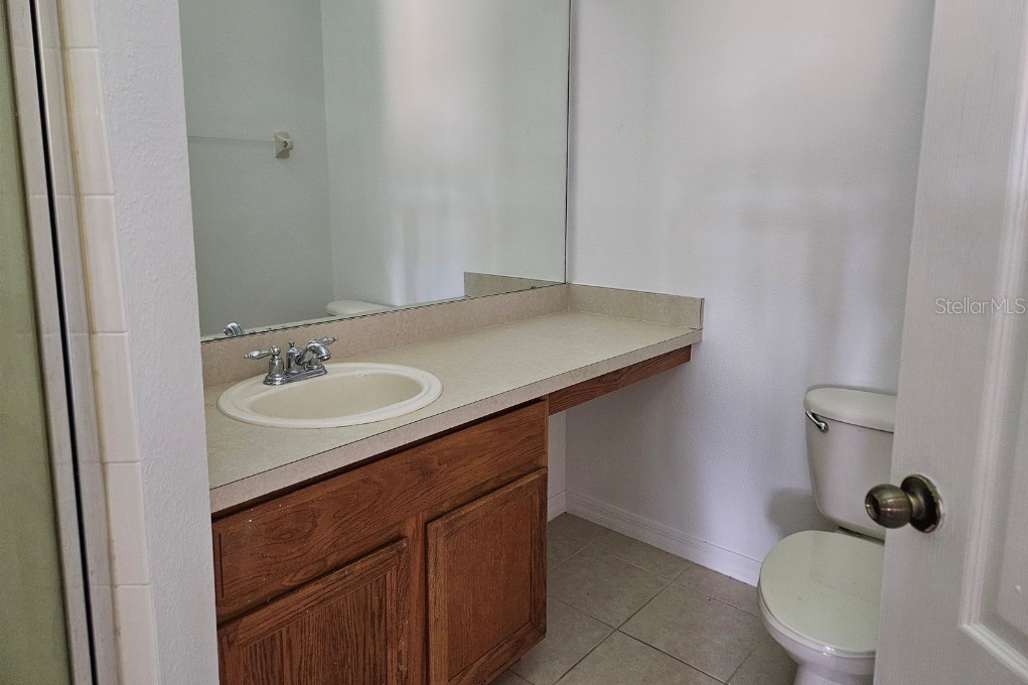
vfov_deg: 53.0
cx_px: 515
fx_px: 685
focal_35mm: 24
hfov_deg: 73.8
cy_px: 305
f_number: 1.8
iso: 640
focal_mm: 5.4
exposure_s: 1/26
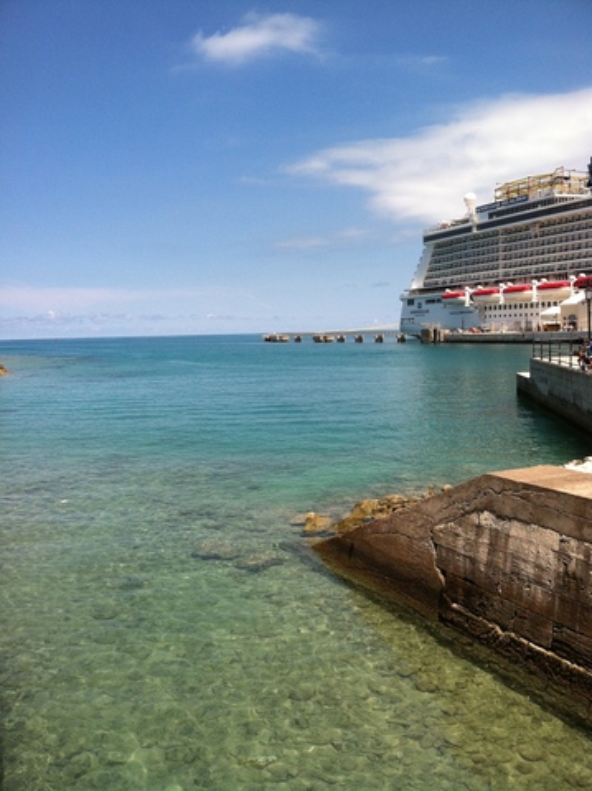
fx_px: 800
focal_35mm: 35
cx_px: 296
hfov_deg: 40.6
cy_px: 396
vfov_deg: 52.7
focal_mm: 3.85
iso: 80
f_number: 2.8
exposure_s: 1/1500
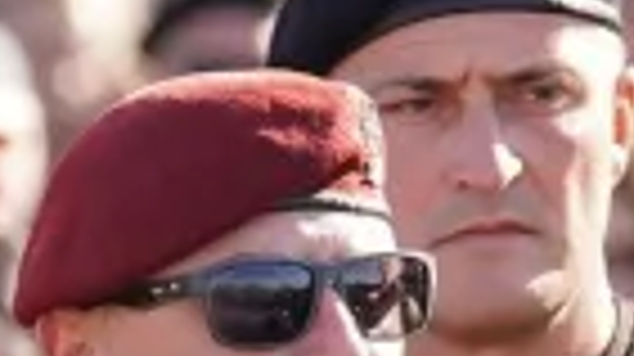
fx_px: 16073
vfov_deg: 1.3
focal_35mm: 957
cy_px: 766
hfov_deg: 2.3
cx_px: 904
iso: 250
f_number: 2.8
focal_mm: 113
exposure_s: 1/1000
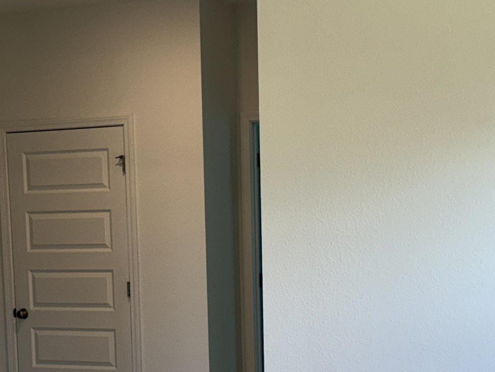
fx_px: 1173
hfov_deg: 23.7
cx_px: 164
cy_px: 320
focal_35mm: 82
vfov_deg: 17.8
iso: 64
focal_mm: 5.96
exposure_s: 1/120
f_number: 1.6
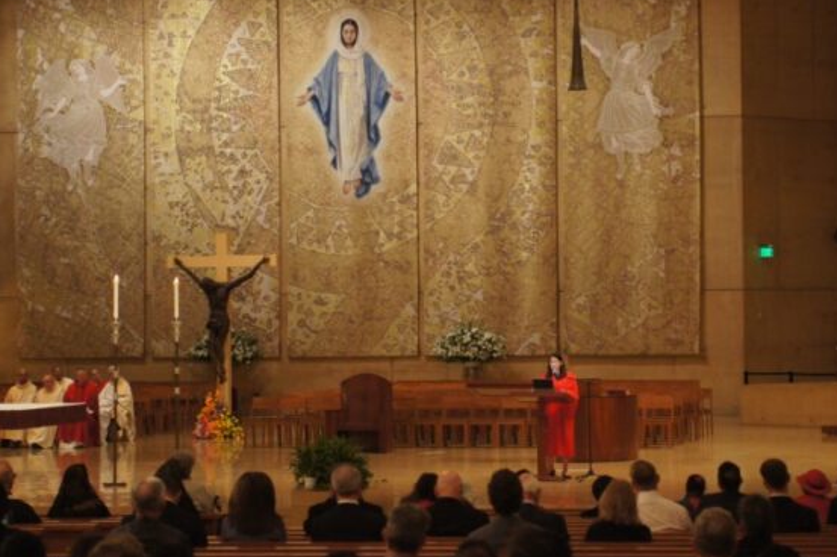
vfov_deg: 12.0
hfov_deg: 18.0
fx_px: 2649
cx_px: 428
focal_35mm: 114
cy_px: 264
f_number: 4.5
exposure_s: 1/40
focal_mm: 70
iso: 1600
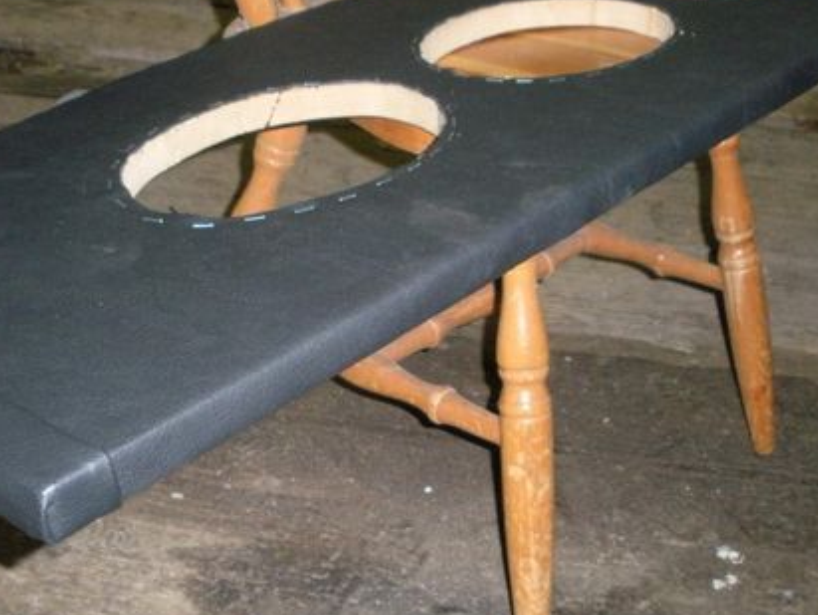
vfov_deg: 26.1
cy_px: 293
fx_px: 1324
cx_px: 422
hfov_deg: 34.3
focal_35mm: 56
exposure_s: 1/60
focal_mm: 6.3
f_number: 3.5
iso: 400
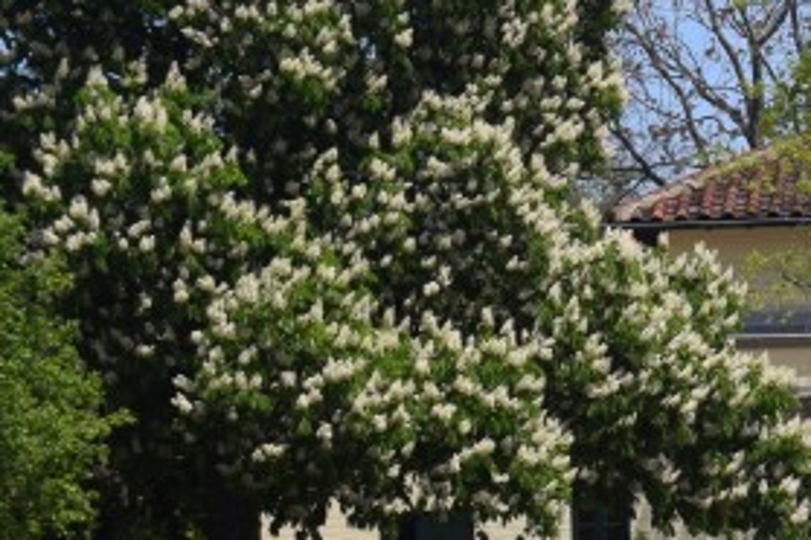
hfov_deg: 6.7
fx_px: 6822
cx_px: 1328
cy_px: 653
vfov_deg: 4.5
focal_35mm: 303
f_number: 10
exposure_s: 1/400
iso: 200
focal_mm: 55
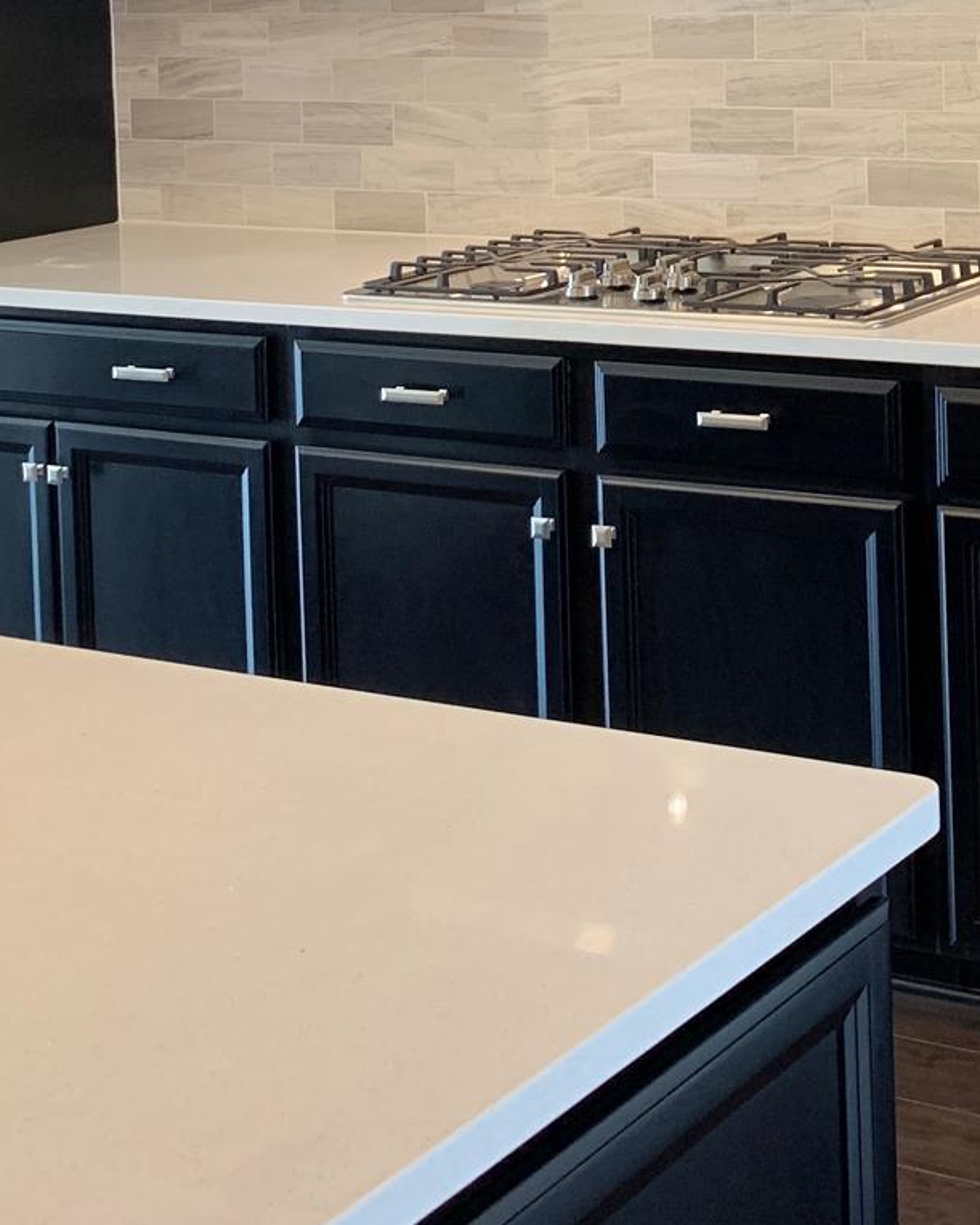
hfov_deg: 21.5
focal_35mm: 68
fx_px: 2466
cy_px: 22
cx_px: 1023
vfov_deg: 26.5
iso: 125
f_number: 1.8
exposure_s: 1/60
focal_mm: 4.25
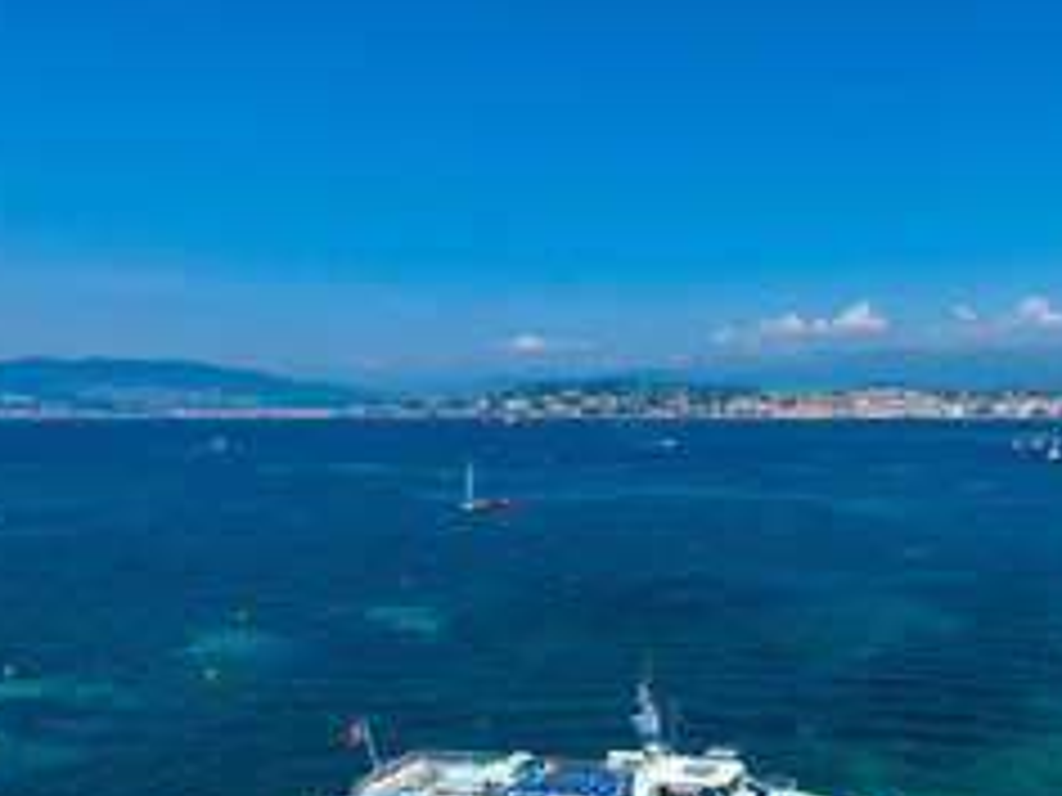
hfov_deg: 47.9
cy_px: 481
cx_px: 738
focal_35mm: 38
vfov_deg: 37.6
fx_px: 1166
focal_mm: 12.3
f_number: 7.1
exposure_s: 1/1250
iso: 200
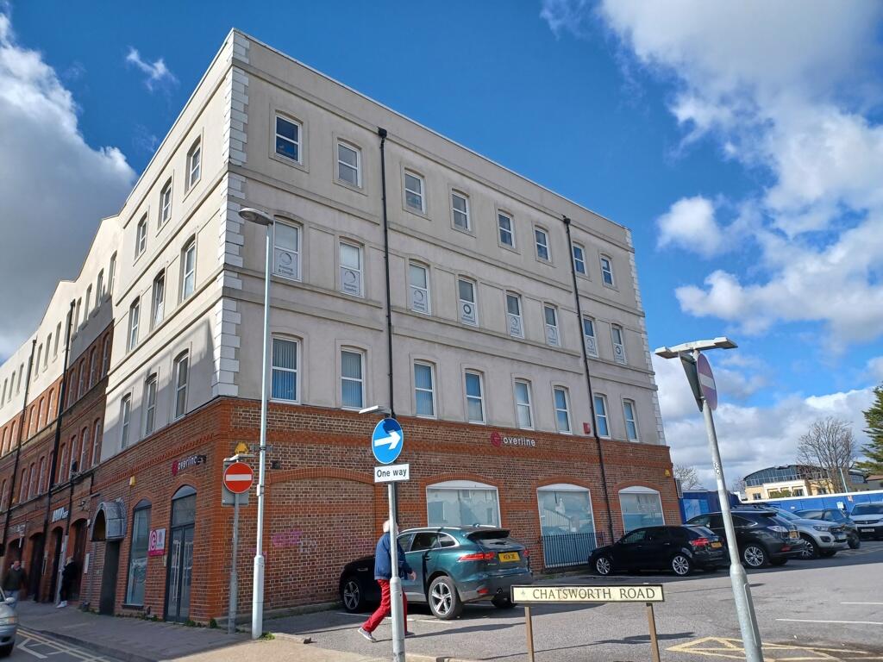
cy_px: 331
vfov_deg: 54.9
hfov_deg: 69.4
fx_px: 638
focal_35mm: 25
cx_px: 442
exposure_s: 1/482
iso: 32
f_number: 1.8
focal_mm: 4.6
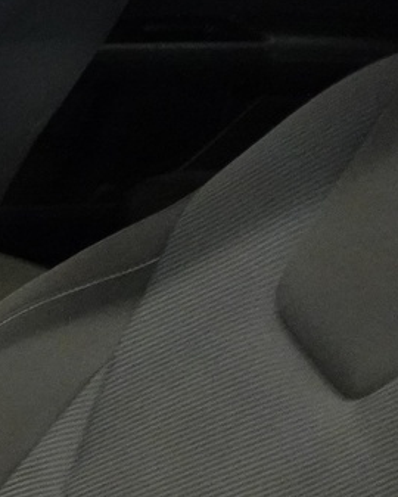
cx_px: -245
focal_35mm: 100
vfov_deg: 18.8
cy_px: 447
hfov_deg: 14.2
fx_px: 1471
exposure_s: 1/8
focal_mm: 4.25
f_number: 3.5
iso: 800
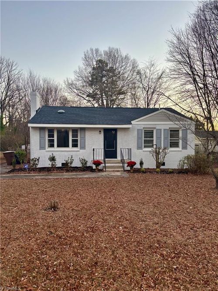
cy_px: 146
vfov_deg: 67.3
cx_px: 109
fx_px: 218
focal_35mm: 26
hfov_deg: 53.0
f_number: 1.6
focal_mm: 5.96
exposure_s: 1/121
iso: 80
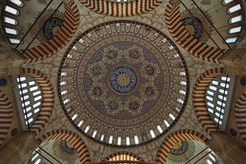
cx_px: 123
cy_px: 82
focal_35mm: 16
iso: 560
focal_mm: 11
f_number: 5.6
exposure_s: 1/8
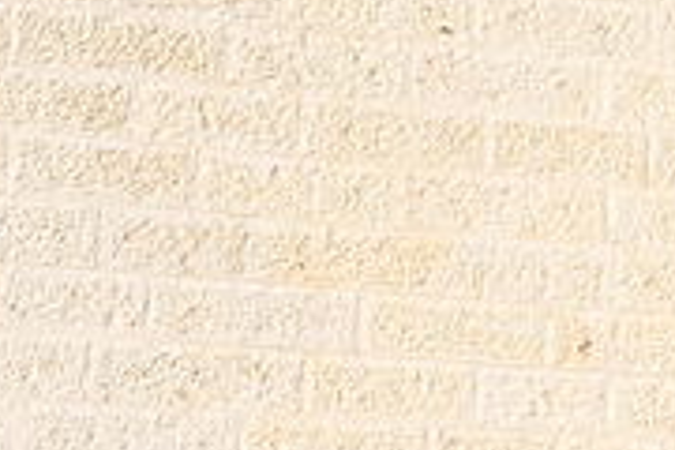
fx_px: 4872
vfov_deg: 5.2
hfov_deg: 7.3
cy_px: -351
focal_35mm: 260
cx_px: 1729
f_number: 4.5
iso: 320
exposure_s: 1/2000
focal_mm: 33.5
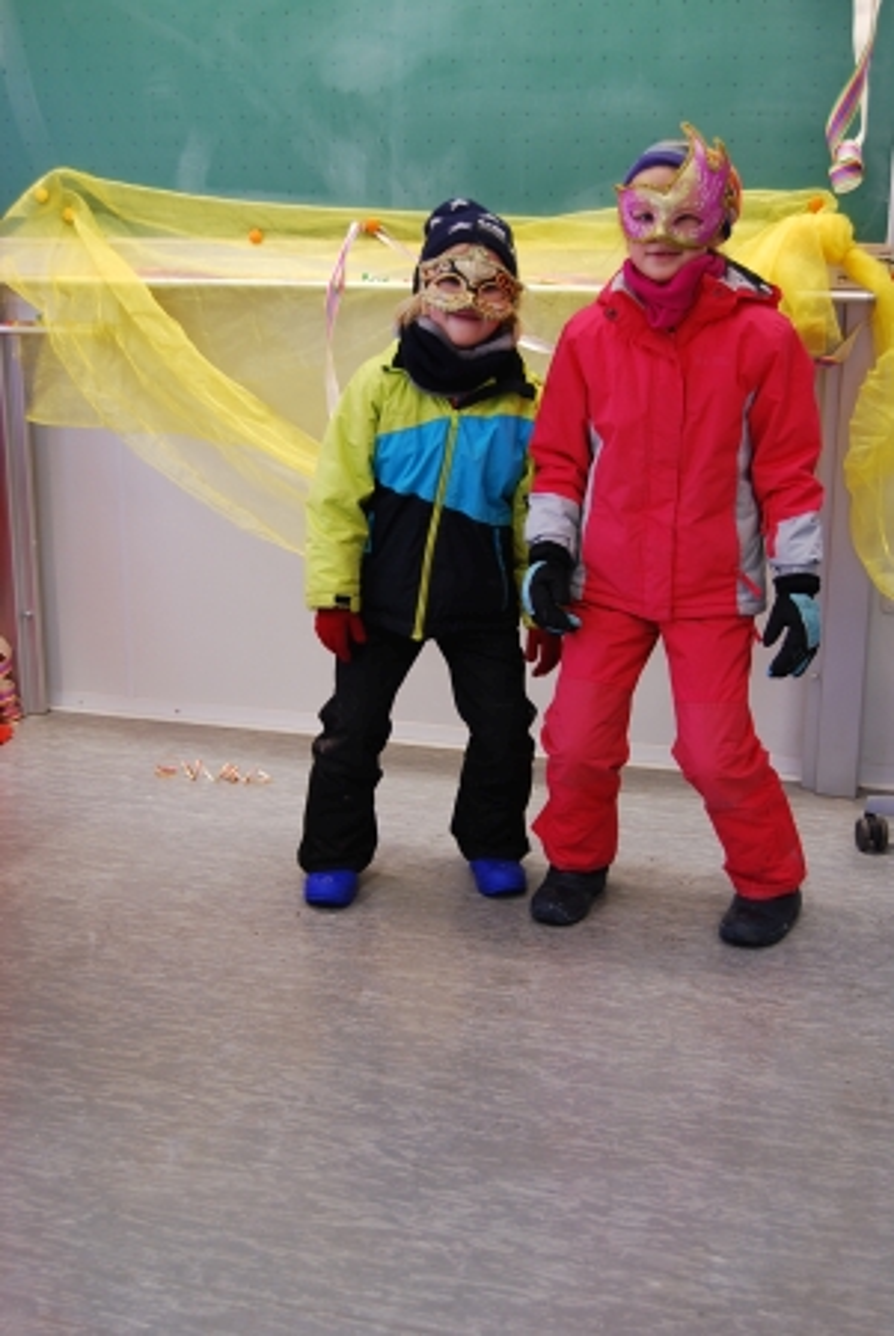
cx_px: 447
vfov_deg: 42.3
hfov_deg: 29.0
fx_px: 1728
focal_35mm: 46
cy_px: 668
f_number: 4.5
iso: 250
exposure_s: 1/30
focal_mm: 31
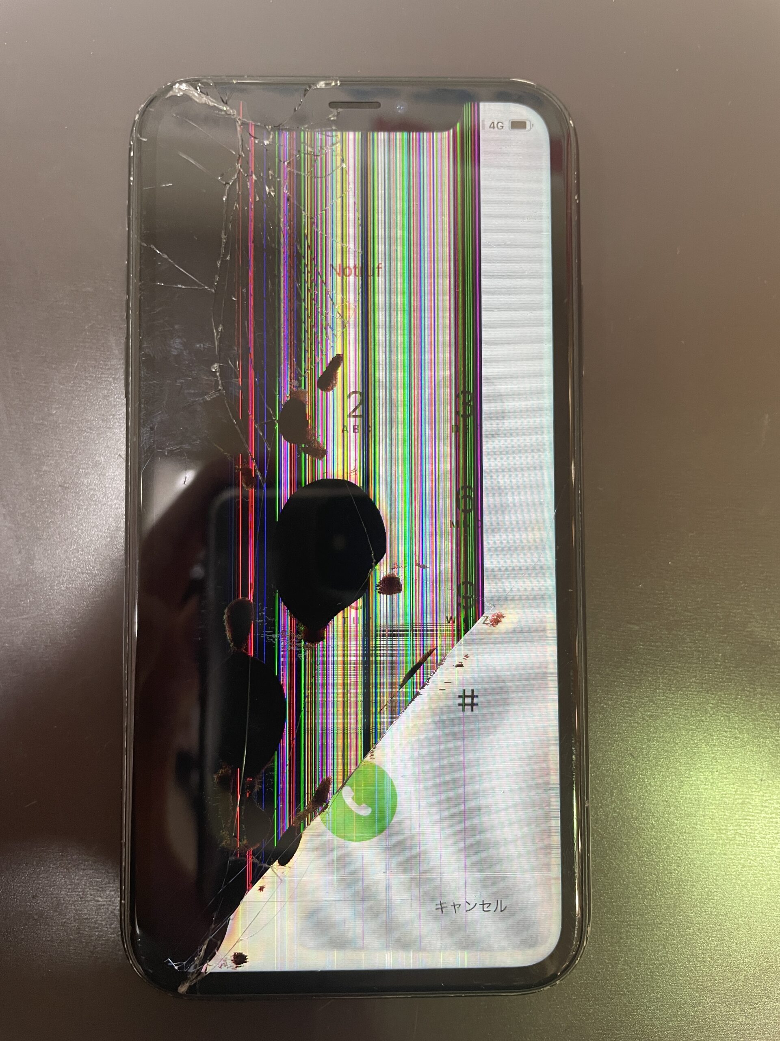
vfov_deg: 67.3
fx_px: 781
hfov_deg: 53.1
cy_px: 520
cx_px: 390
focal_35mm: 26
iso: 125
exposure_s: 1/82
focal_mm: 4.2
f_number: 1.6
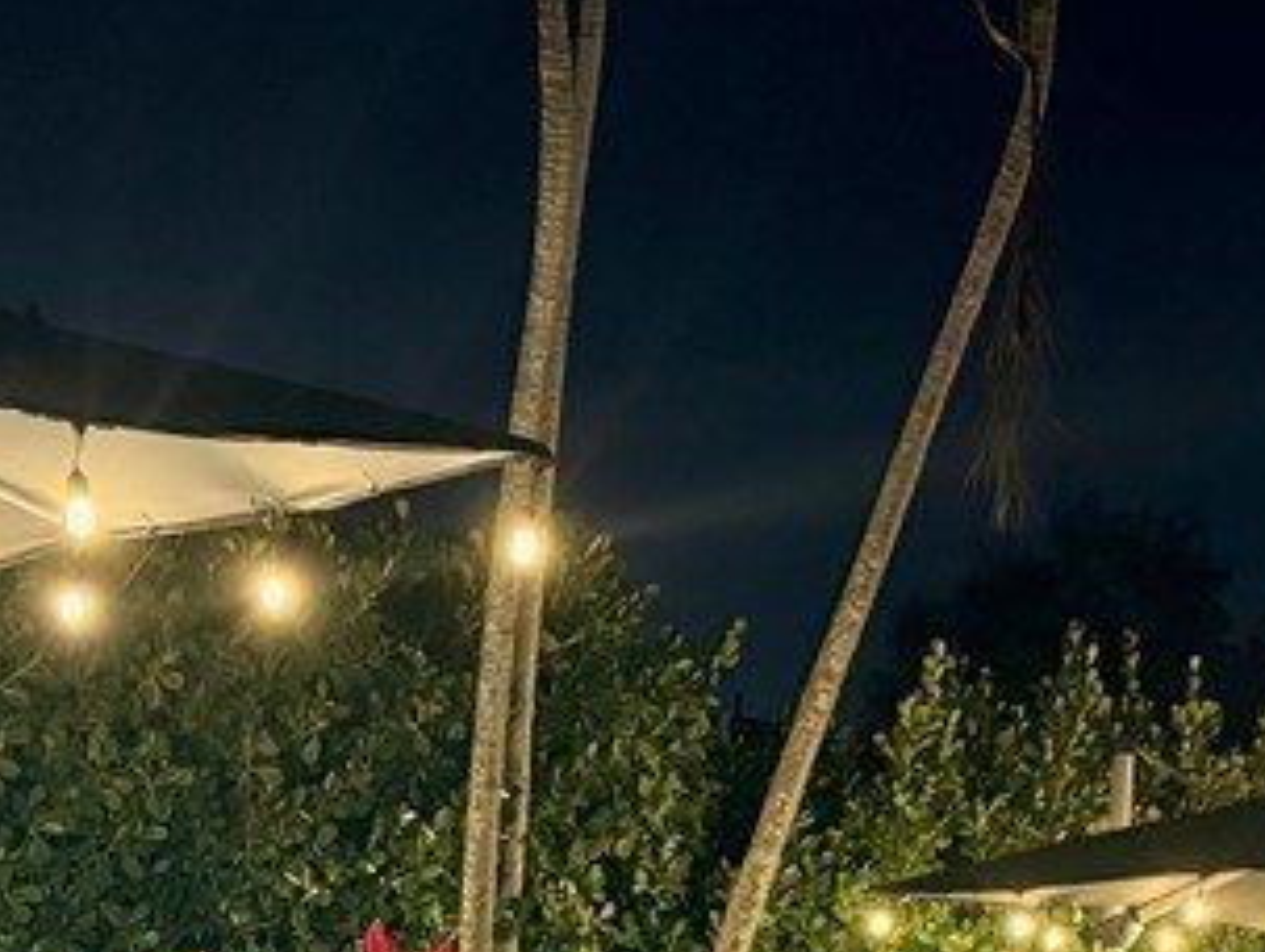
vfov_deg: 17.8
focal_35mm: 81
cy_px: 981
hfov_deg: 24.1
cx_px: 726
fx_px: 2964
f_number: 1.78
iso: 800
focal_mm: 6.76
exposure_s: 1/30
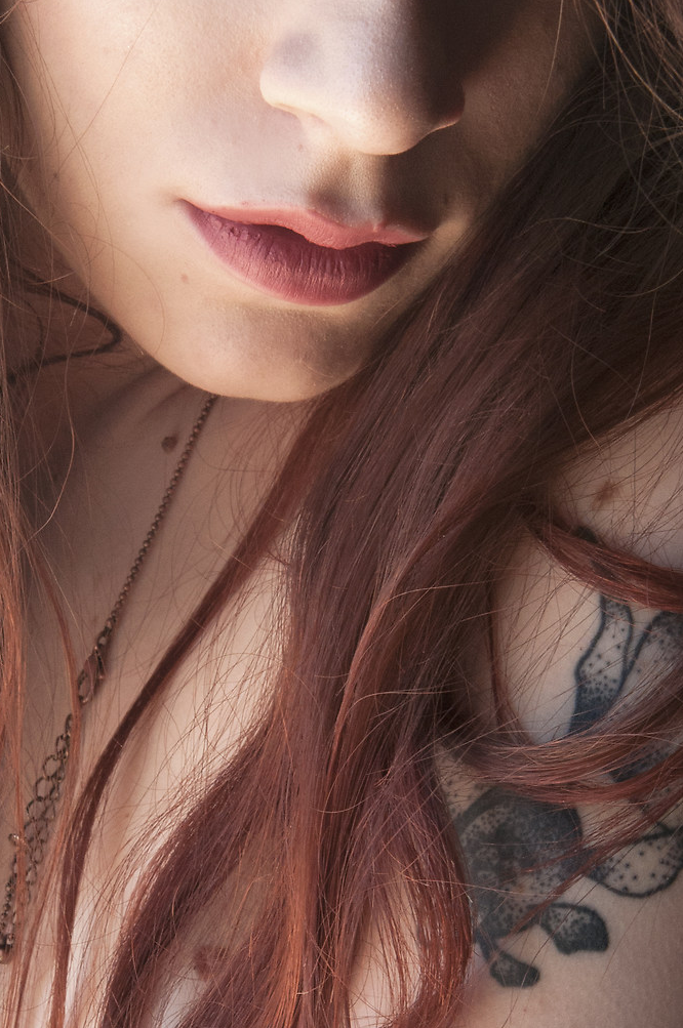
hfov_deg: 5.9
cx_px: 190
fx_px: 6654
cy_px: 669
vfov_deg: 8.8
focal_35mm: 233
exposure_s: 1/100
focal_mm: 65
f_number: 8
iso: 400
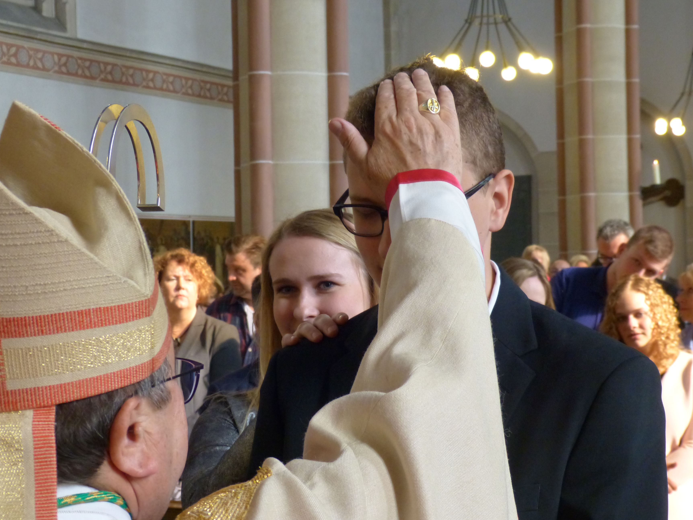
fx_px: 1441
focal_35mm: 72
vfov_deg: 20.4
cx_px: 344
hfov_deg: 27.0
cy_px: 273
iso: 400
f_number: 3.3
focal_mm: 11
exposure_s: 1/60
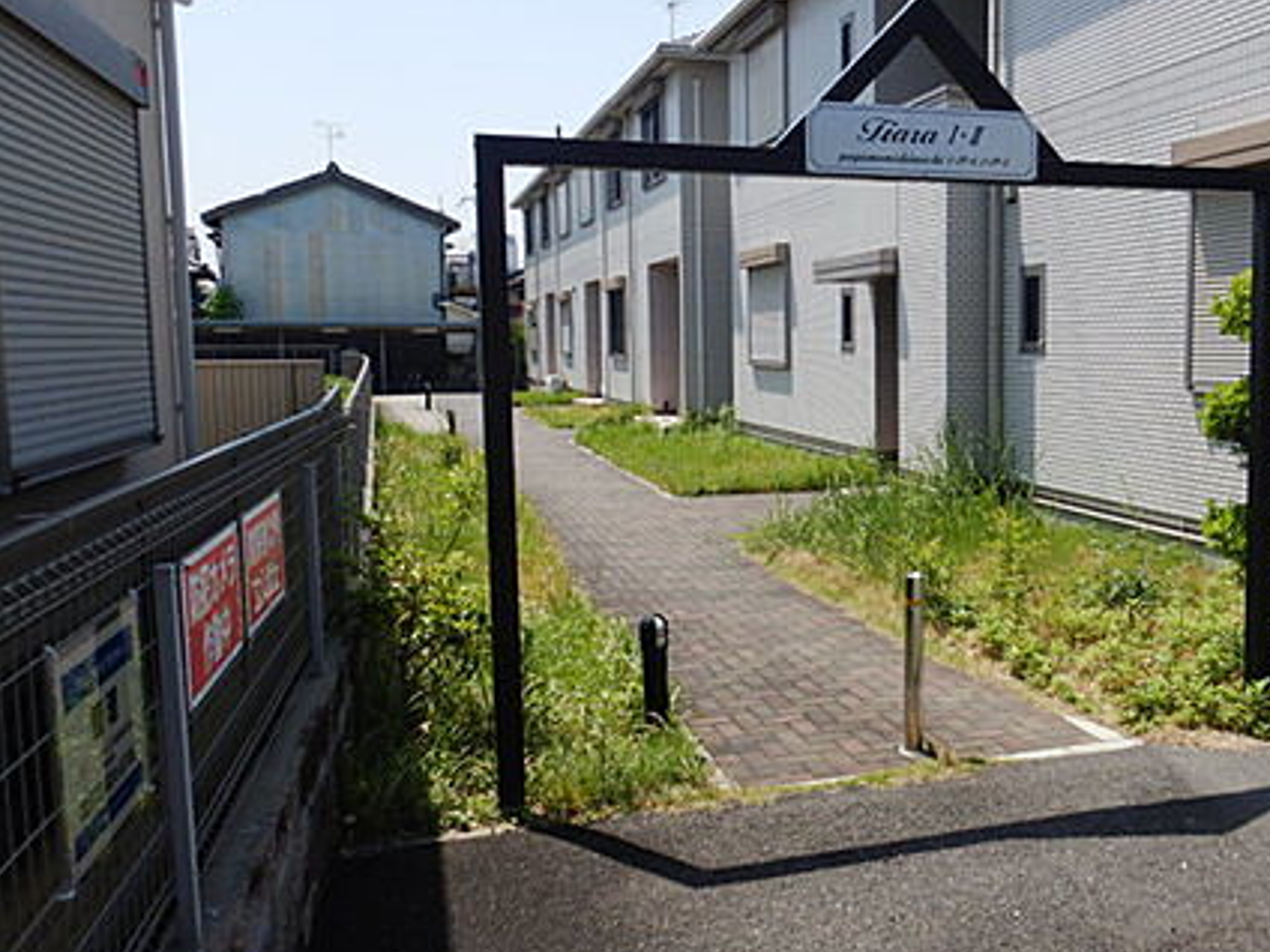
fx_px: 1247
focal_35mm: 34
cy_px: 473
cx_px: 848
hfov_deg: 52.9
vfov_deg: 41.8
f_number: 4.1
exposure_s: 1/800
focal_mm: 4.3
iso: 125
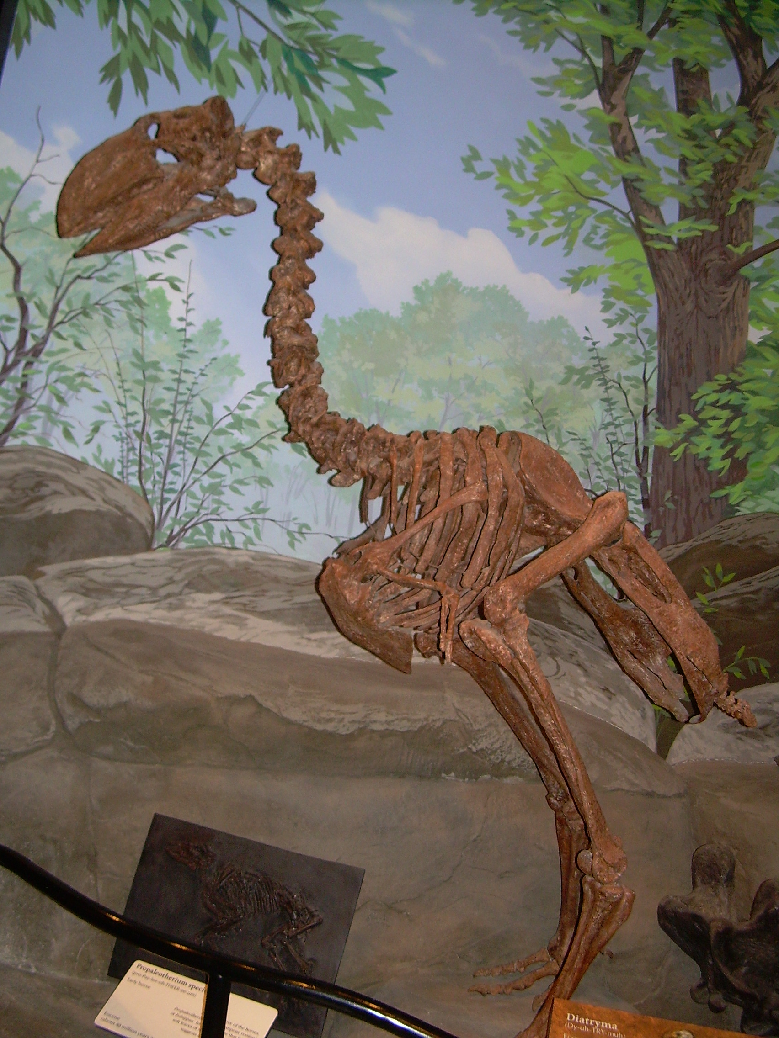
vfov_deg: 49.0
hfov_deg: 37.7
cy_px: 519
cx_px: 390
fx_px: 1140
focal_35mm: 38
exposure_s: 1/60
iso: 130
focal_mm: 6.3
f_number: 2.8
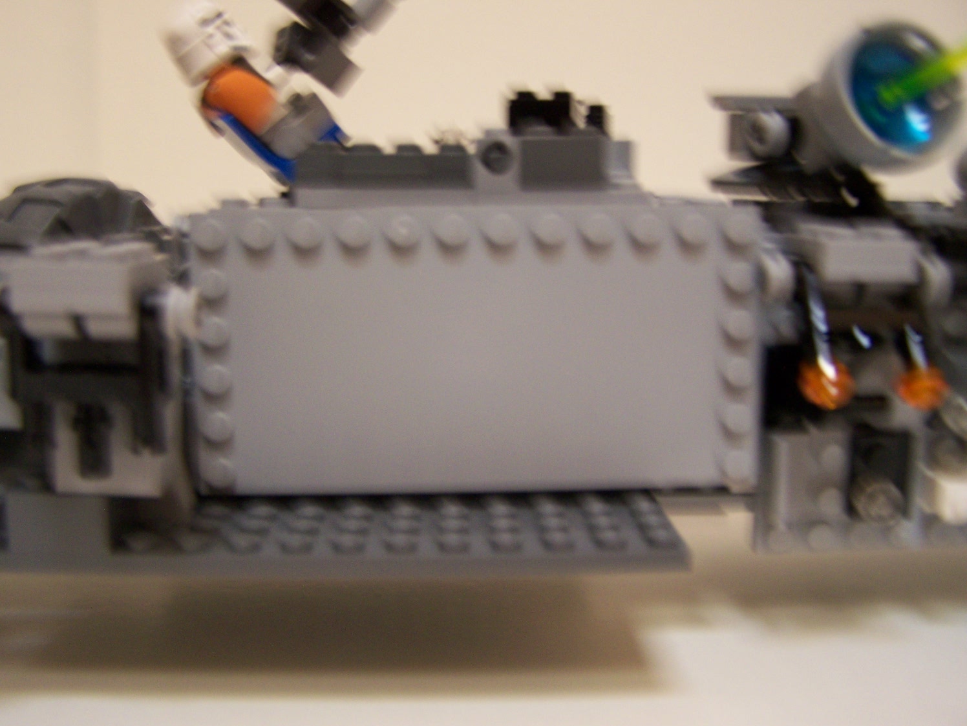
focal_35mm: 38
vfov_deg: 37.7
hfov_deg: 49.0
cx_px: 484
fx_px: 1062
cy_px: 363
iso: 160
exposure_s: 1/10
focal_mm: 6.3
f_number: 2.8
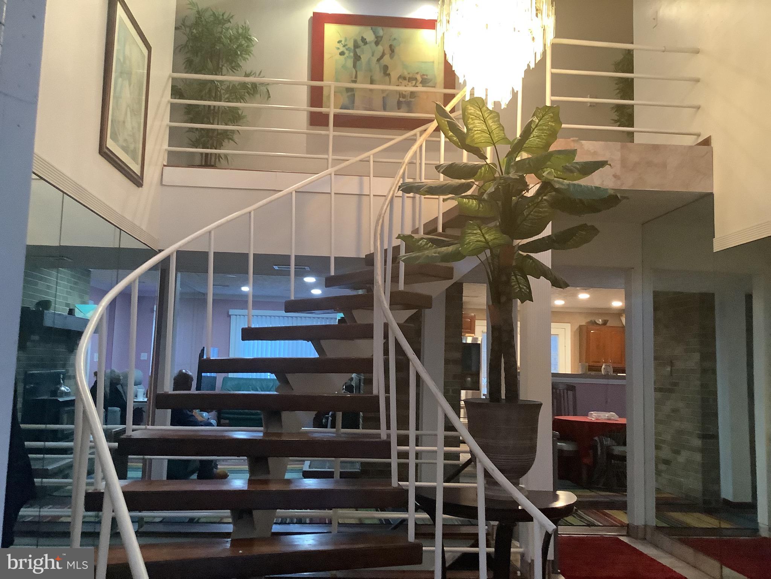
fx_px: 690
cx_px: 386
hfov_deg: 58.4
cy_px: 290
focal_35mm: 31
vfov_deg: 45.4
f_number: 2.4
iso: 400
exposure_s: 1/40
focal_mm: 3.3
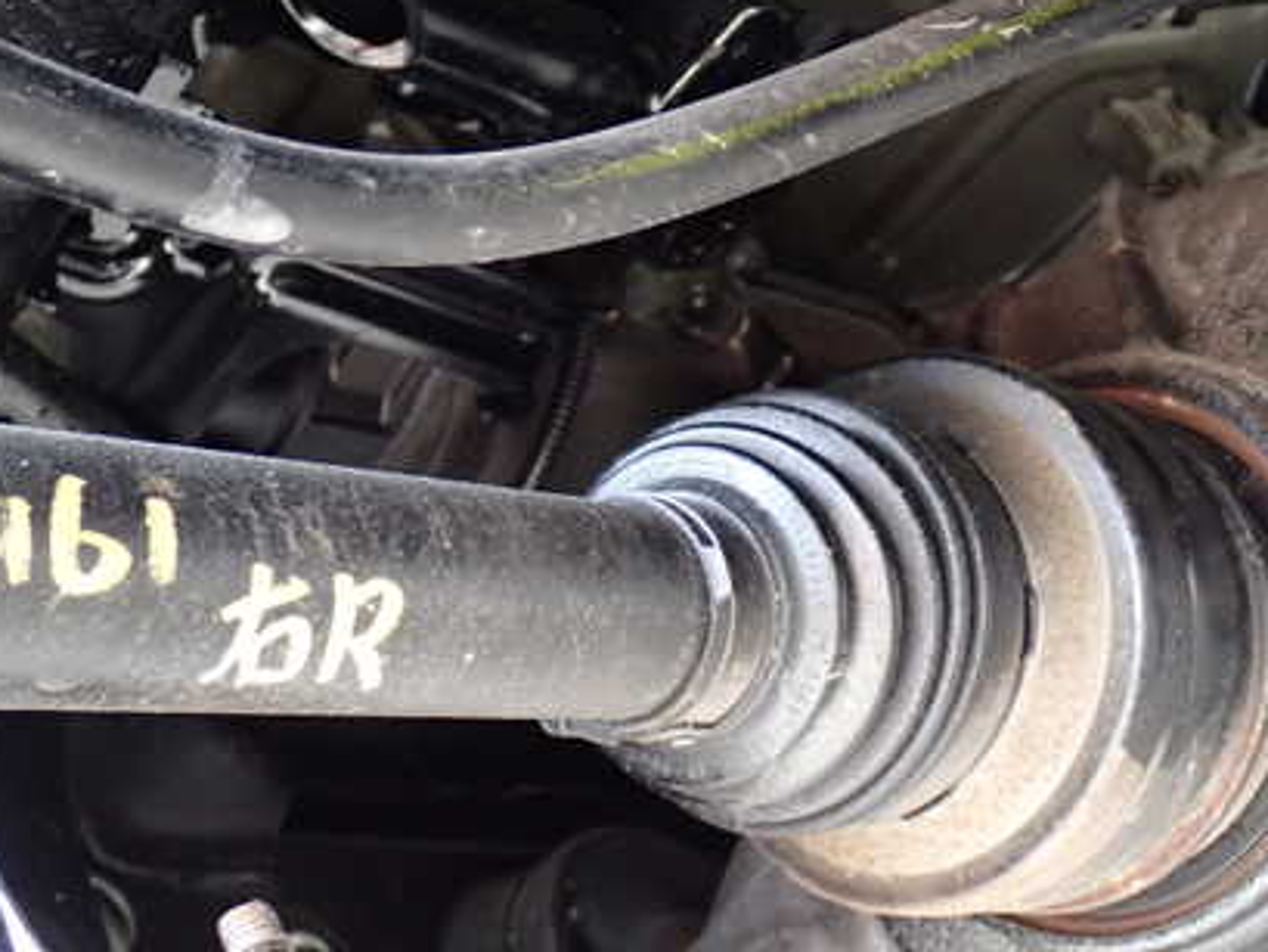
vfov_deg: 21.3
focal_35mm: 69
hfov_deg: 28.0
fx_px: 2528
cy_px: 459
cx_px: 415
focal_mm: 8.4
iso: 800
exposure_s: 1/30
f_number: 3.1
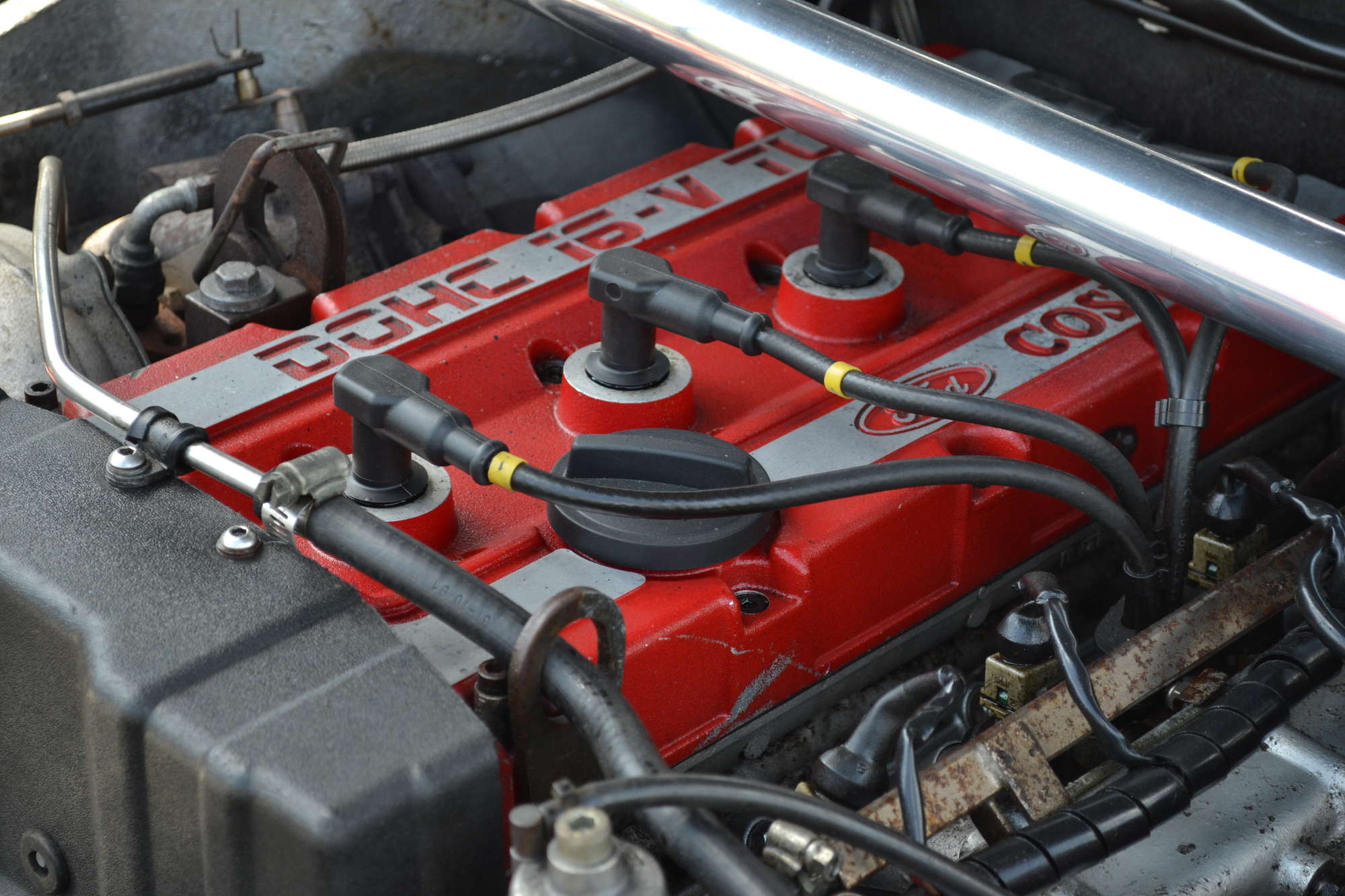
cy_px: 448
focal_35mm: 82
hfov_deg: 24.6
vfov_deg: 16.6
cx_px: 672
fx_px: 3082
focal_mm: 55
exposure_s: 1/160
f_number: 5.6
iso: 400
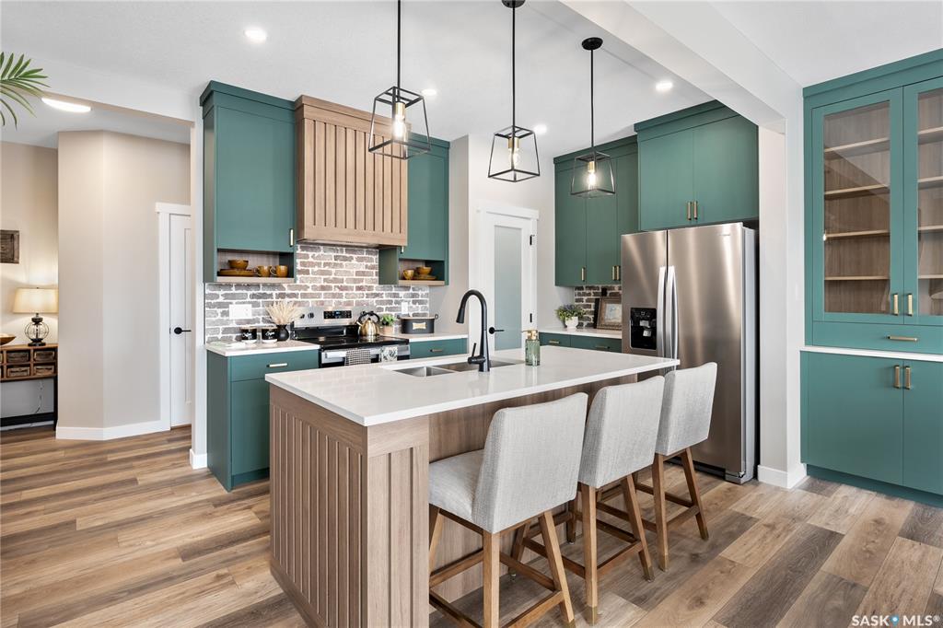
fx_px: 458
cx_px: 472
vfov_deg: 68.8
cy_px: 314
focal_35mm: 18
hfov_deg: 91.6
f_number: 9
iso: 400
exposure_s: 1/6
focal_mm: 17.5
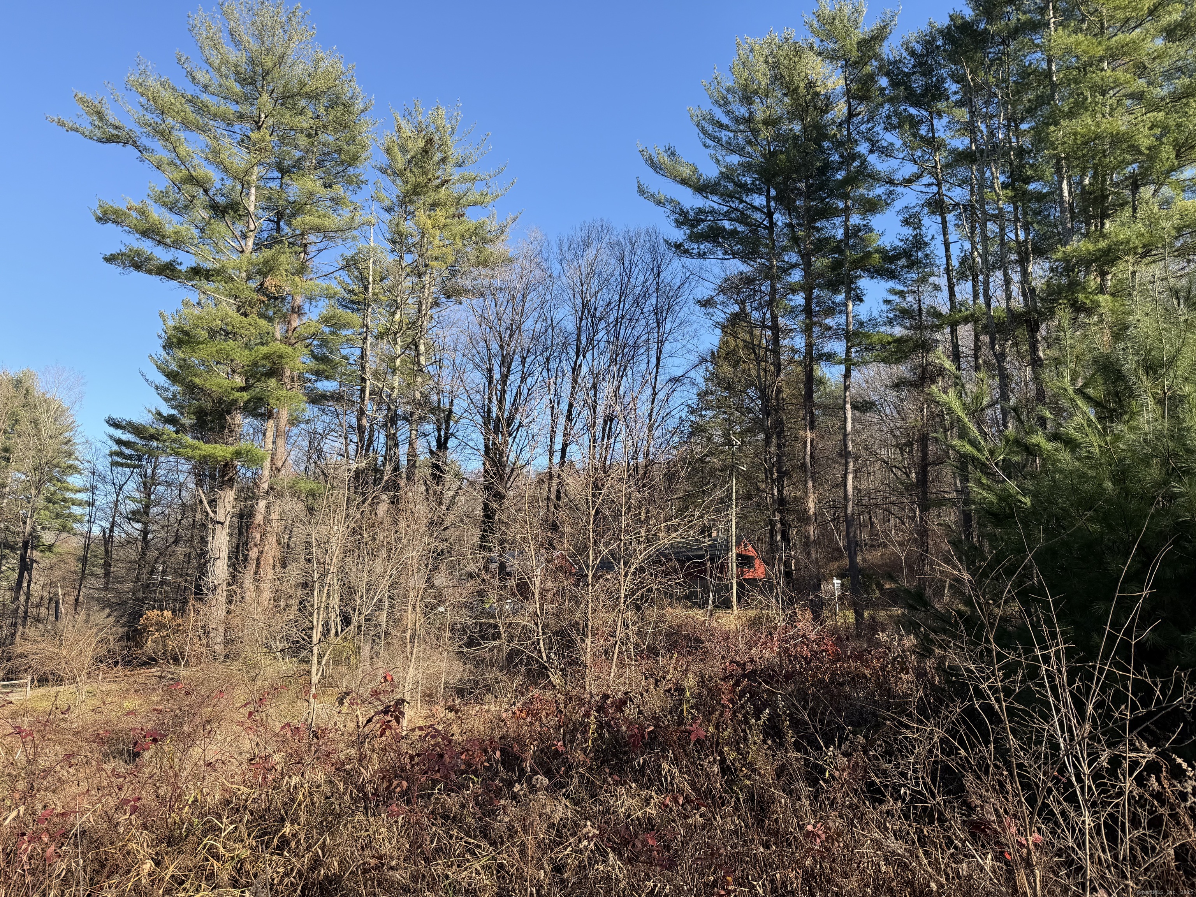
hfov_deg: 71.6
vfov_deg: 56.8
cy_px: 448
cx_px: 598
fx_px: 829
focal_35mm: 24
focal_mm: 6.76
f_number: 1.78
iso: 80
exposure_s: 1/1553
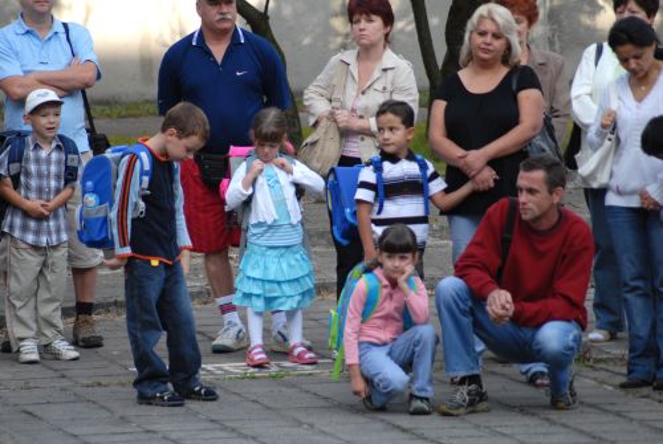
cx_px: 332
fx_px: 4150
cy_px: 222
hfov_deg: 9.1
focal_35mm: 225
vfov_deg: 6.1
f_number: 4.8
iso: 250
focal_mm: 150
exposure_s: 1/320
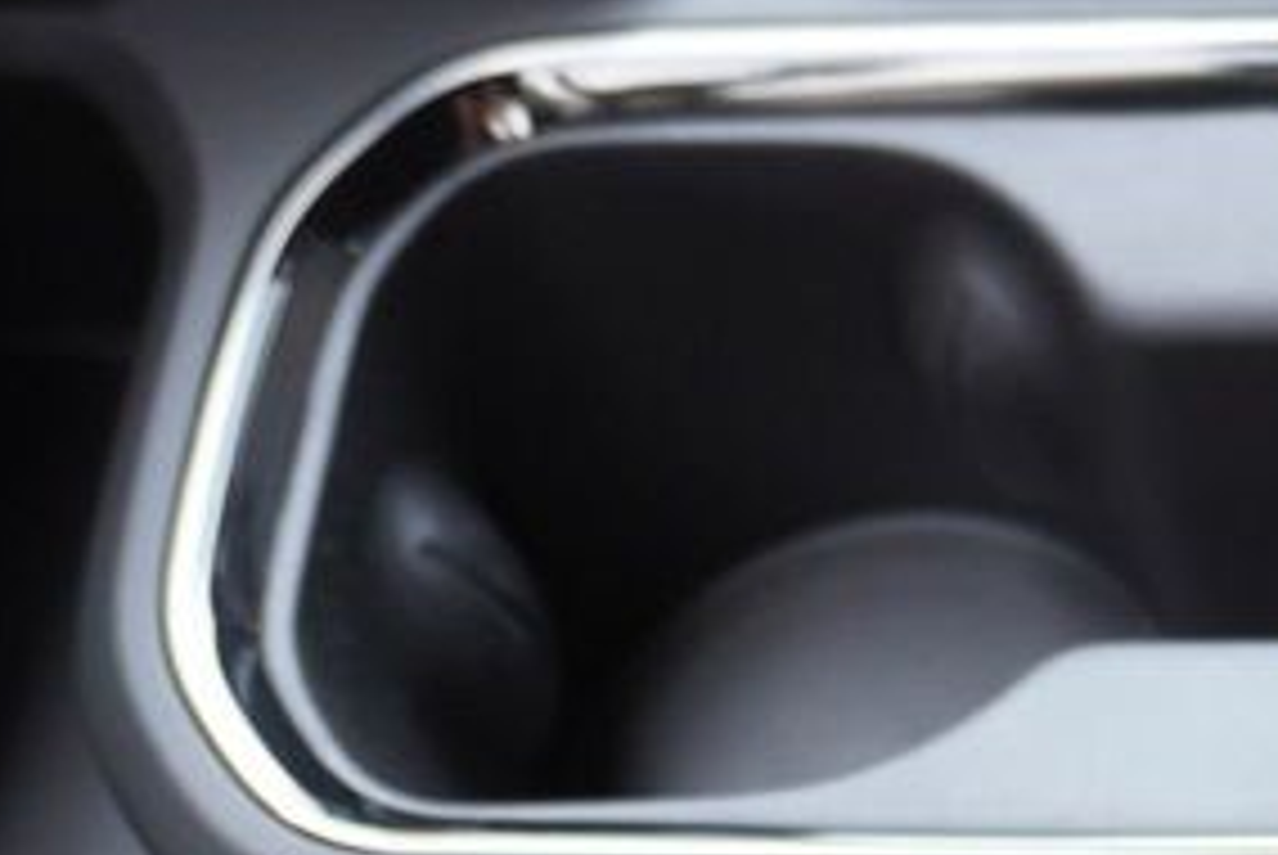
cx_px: 1629
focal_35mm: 119
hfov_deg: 16.3
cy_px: 1282
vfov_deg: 11.1
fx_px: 4229
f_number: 4
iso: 640
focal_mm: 22
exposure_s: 1/160
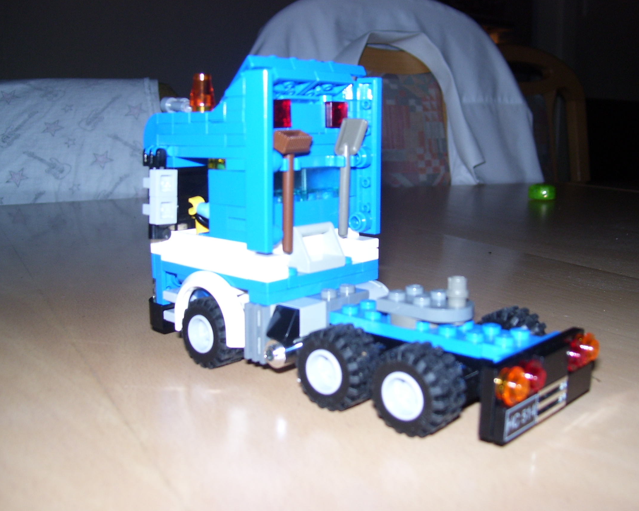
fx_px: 719
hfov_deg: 47.9
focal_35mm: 38
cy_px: 258
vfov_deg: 39.1
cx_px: 330
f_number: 2.7
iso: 80
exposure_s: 1/60
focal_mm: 6
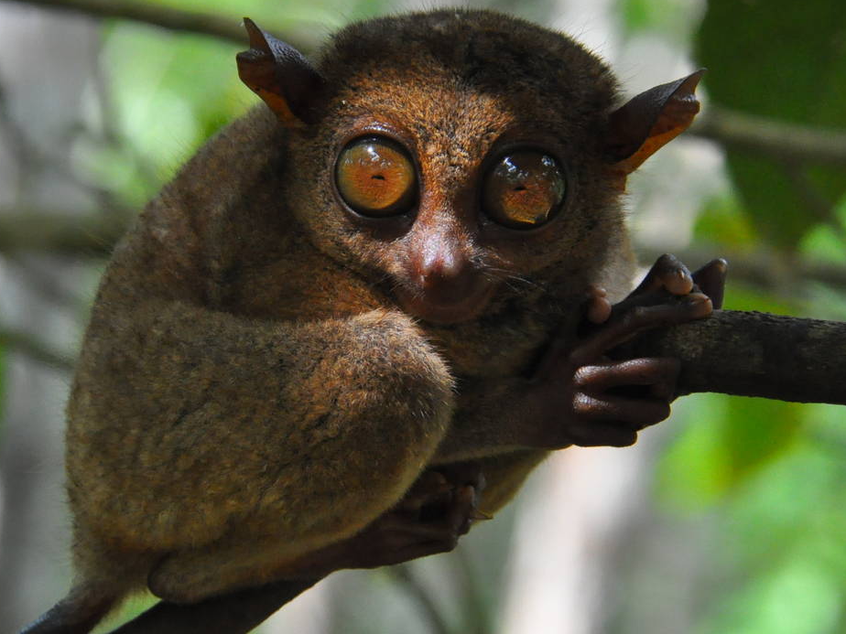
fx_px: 7621
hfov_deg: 6.4
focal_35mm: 312
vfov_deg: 4.8
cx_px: 323
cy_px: 315
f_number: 11
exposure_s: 1/200
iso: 2000
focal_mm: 125
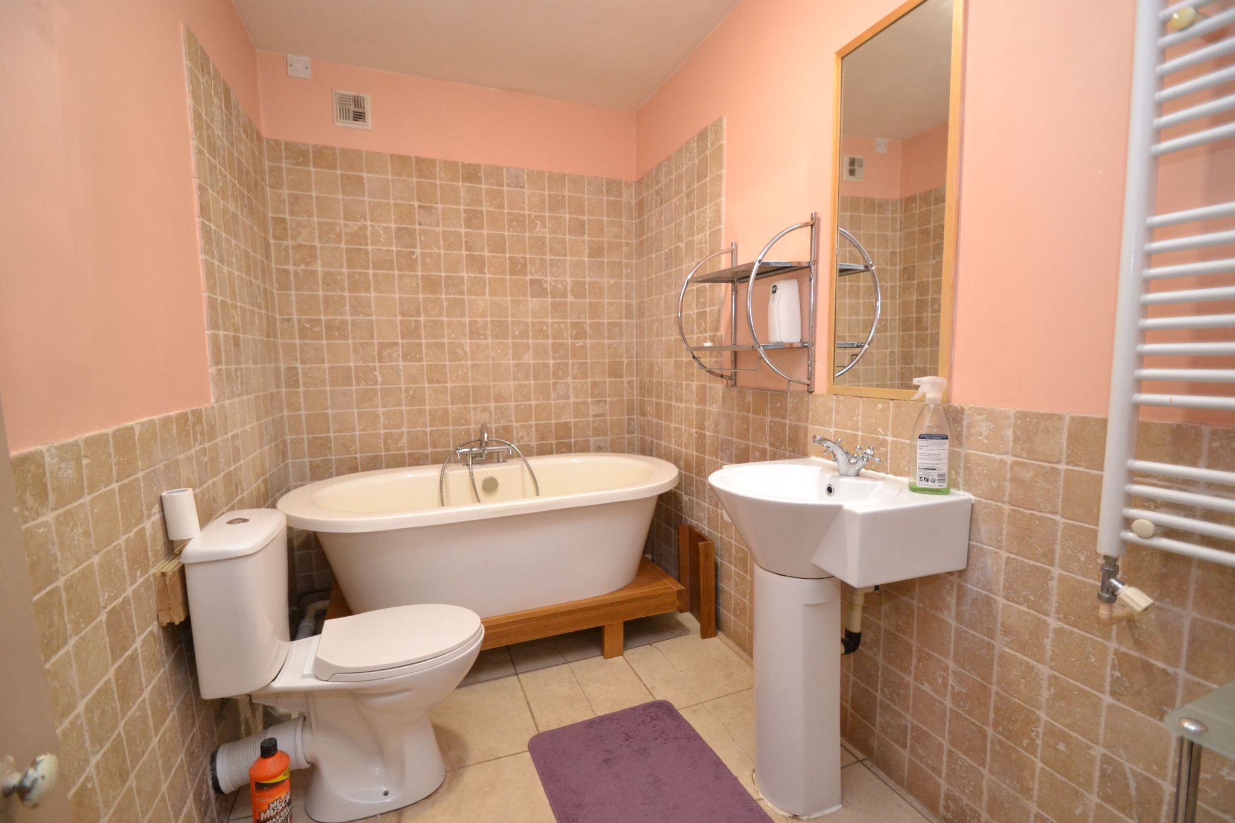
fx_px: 515
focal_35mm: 15
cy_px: 412
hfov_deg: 100.4
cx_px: 618
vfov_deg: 77.3
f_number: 3.5
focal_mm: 10
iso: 2200
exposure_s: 1/60
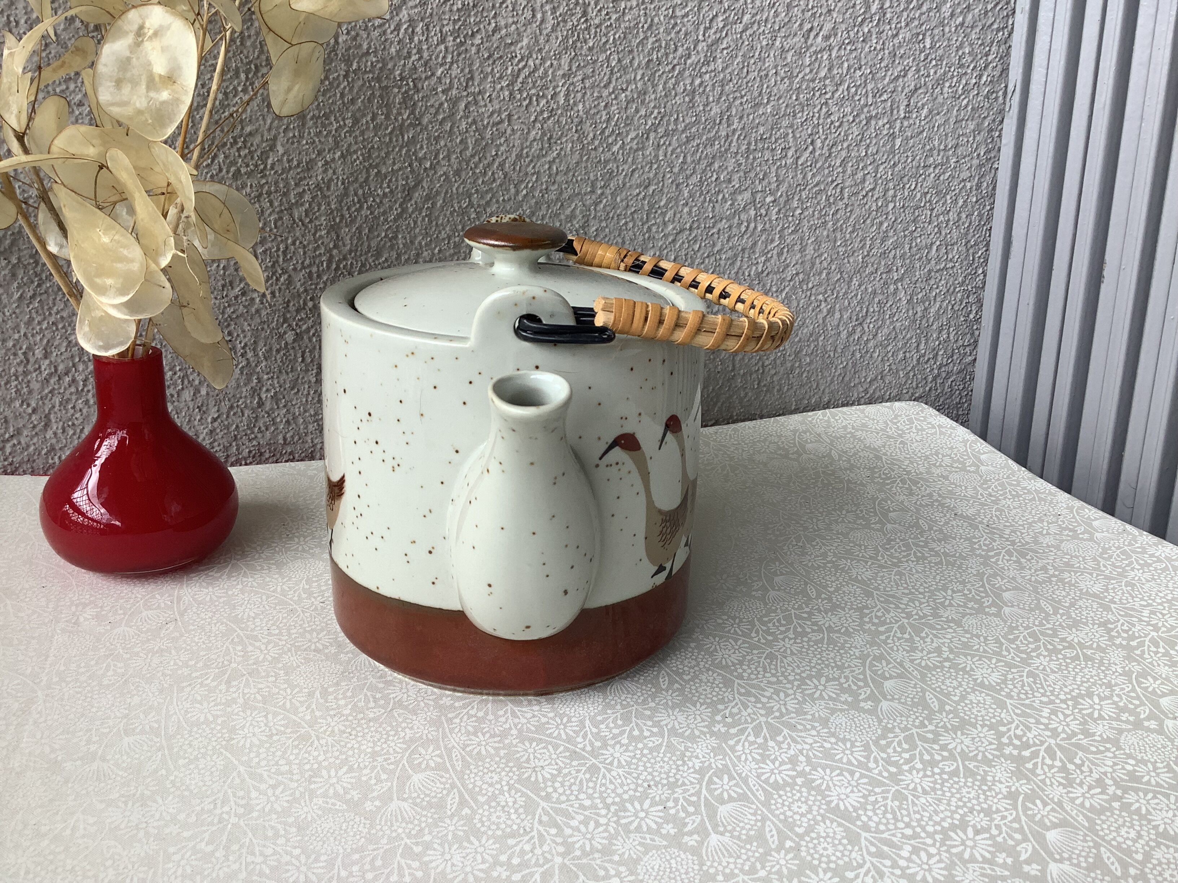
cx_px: 589
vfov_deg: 45.4
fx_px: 1055
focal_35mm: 31
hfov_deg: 58.4
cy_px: 442
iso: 25
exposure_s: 1/245
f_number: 2.4
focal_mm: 3.3
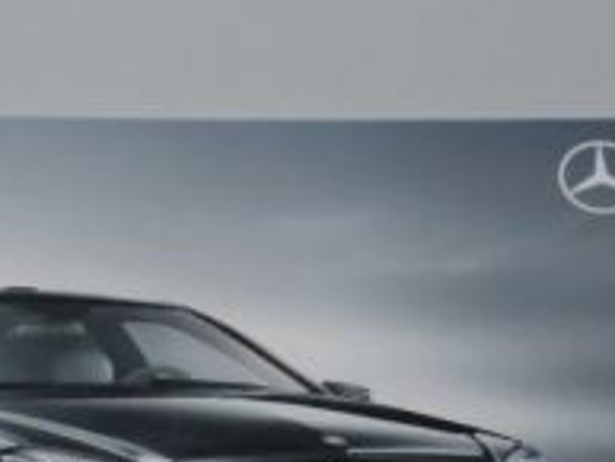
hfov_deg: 12.8
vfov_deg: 9.5
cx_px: 166
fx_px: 2738
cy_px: 556
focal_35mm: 154
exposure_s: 1/200
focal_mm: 28.9
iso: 12800
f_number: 7.1
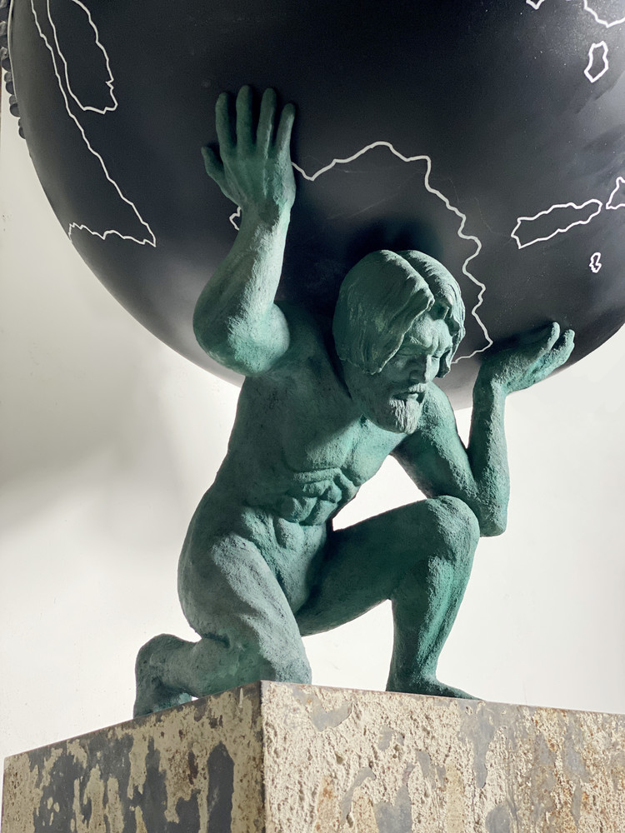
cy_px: 416
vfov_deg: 36.8
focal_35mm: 52
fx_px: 1252
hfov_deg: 28.0
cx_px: 312
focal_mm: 6
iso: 160
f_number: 2
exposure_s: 1/40
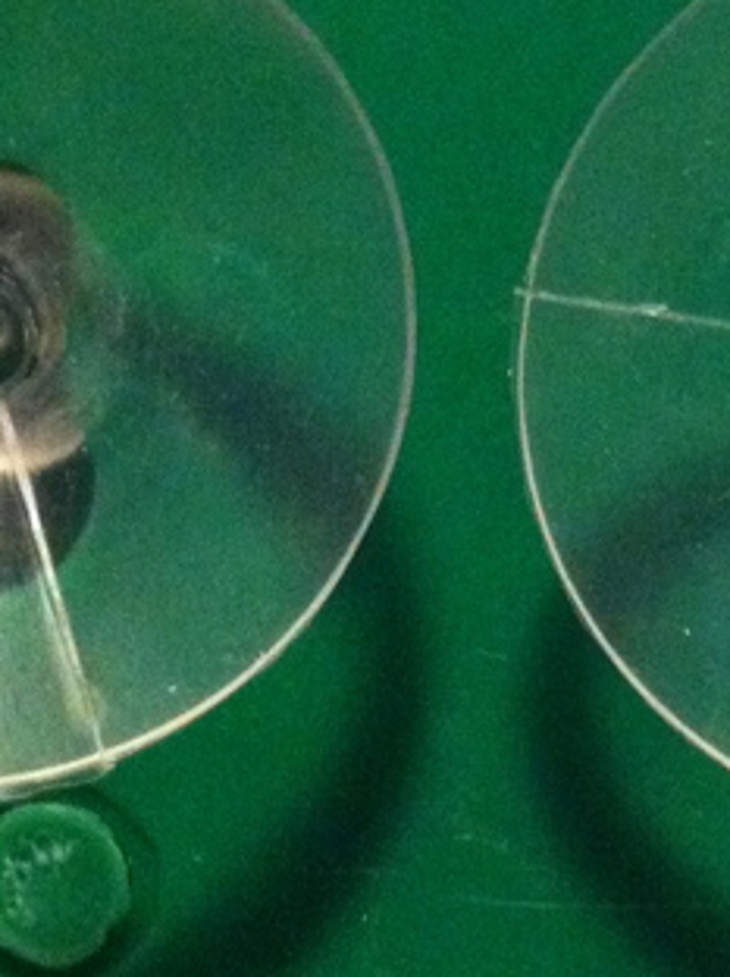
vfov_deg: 18.7
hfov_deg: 14.0
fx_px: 2961
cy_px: 484
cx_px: 508
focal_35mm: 105
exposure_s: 1/15
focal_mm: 3.85
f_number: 2.8
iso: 1000
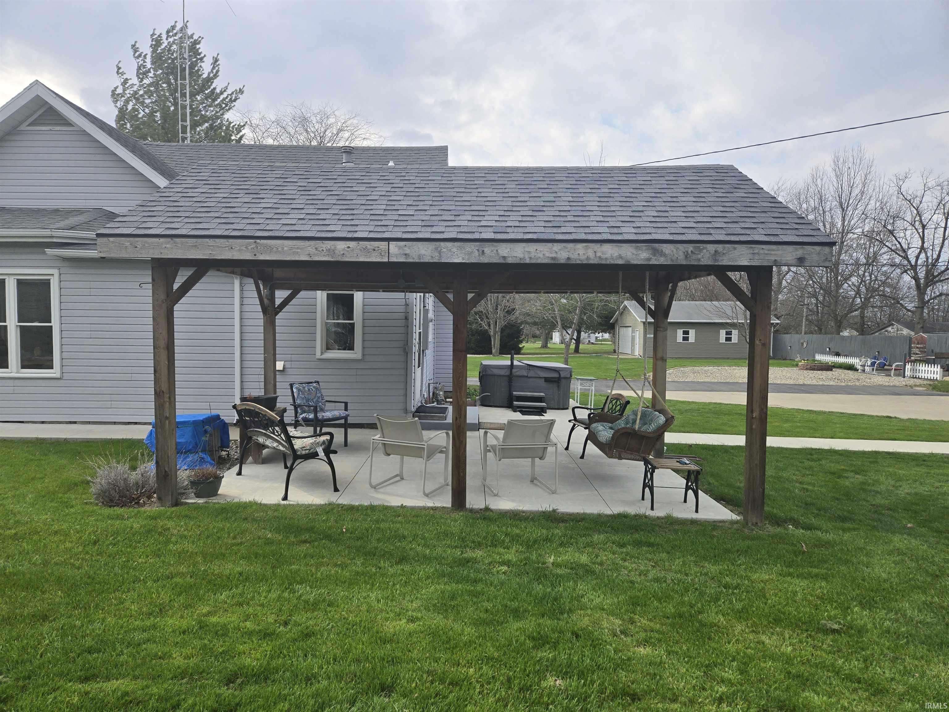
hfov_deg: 73.9
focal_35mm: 23
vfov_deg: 58.9
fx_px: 631
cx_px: 474
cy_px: 356
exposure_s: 1/1176
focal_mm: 5.4
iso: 25
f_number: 1.8
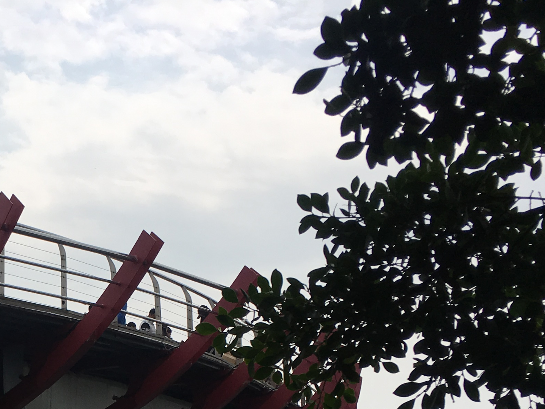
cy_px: 519
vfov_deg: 18.6
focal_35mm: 74
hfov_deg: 24.9
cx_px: -20
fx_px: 1165
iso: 25
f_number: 2.2
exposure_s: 1/2024
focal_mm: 4.15
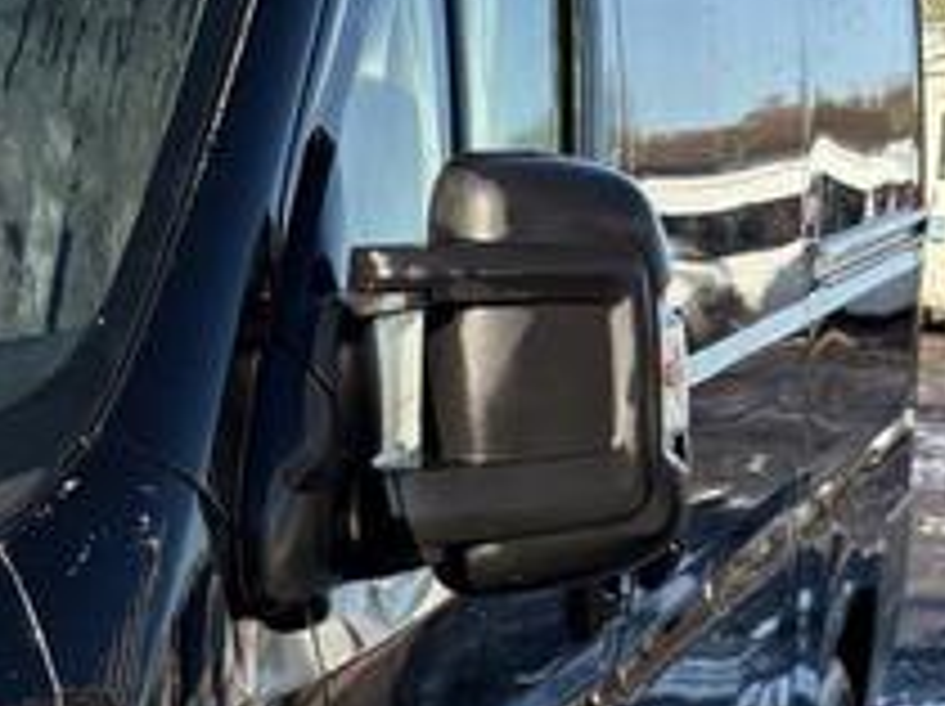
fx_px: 3027
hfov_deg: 16.5
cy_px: 755
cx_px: -378
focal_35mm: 111
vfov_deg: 13.1
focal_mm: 5.96
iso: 50
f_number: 1.6
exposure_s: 1/1135
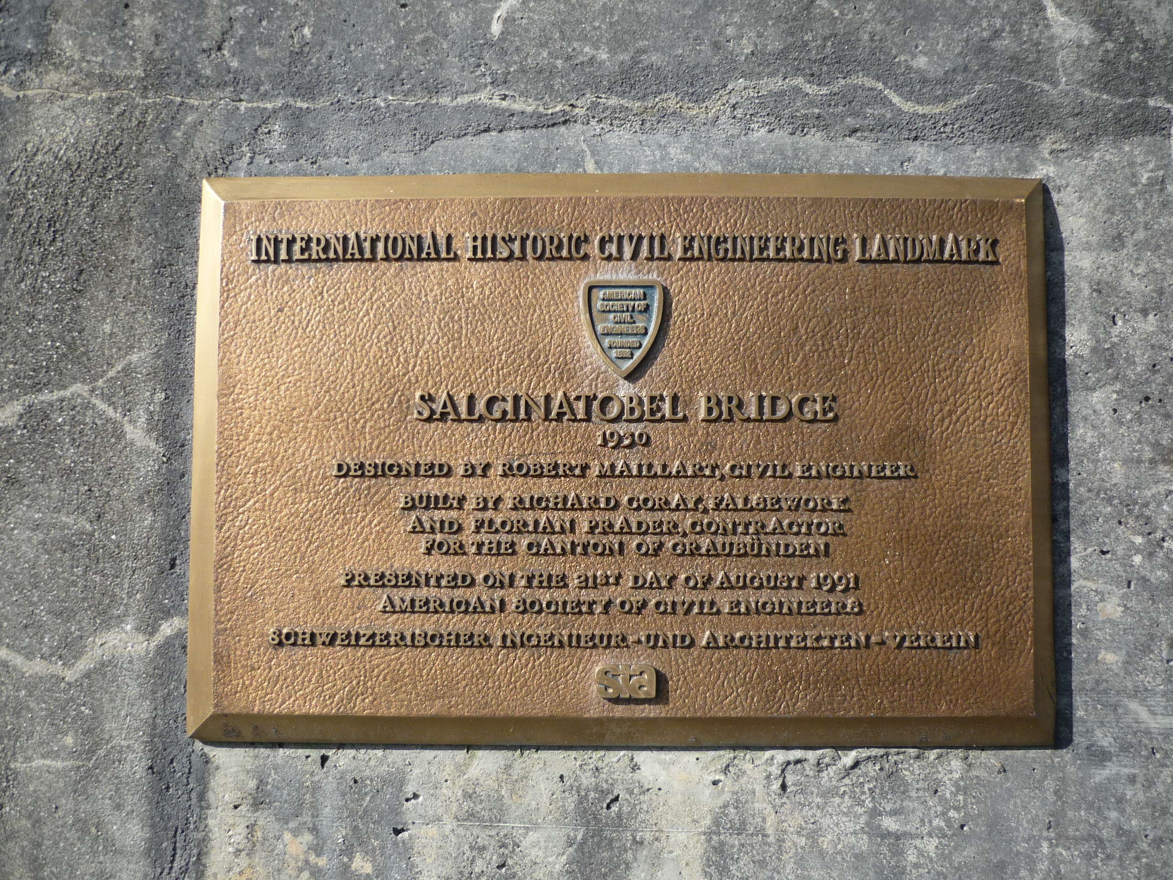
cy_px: 440
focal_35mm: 33
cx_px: 586
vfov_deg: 42.9
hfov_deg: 55.4
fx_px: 1118
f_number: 8
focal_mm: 5.5
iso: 100
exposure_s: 1/125
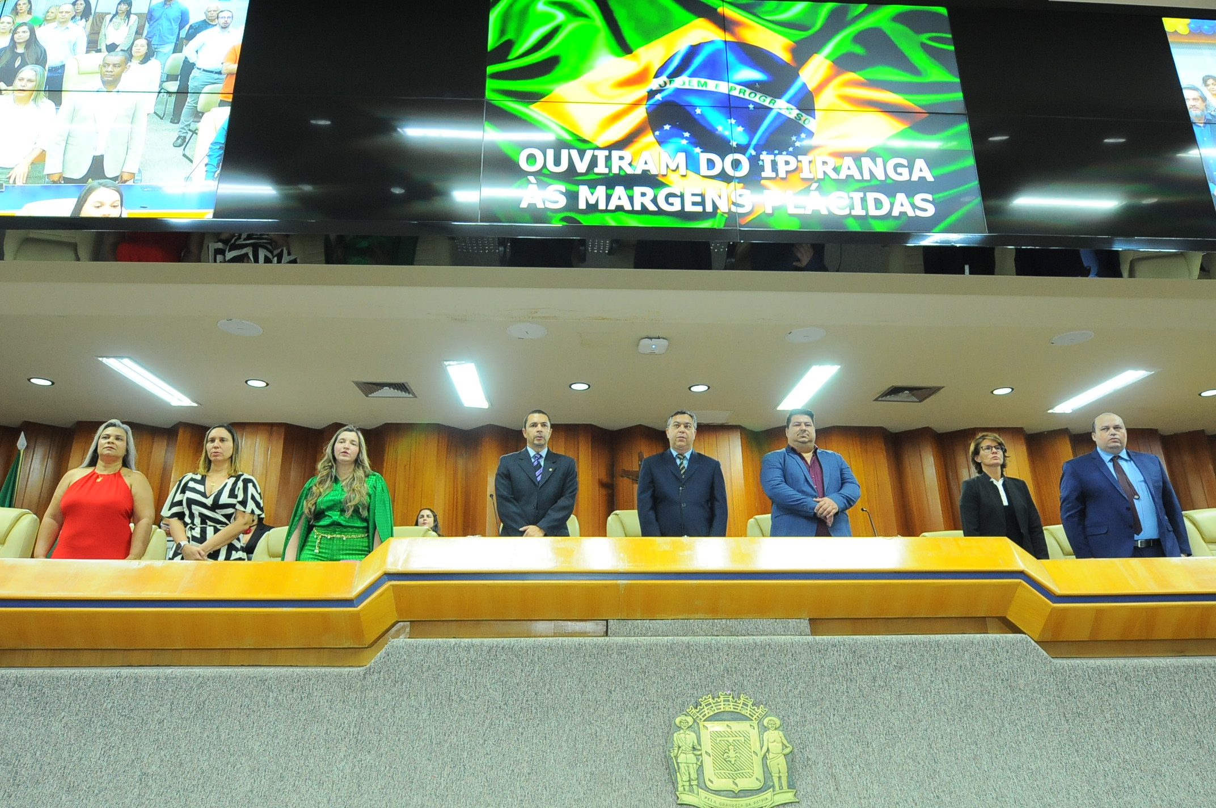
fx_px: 759
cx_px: 608
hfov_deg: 77.4
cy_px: 404
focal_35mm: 22
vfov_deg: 56.0
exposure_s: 1/60
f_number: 3.2
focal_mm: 15
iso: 1250
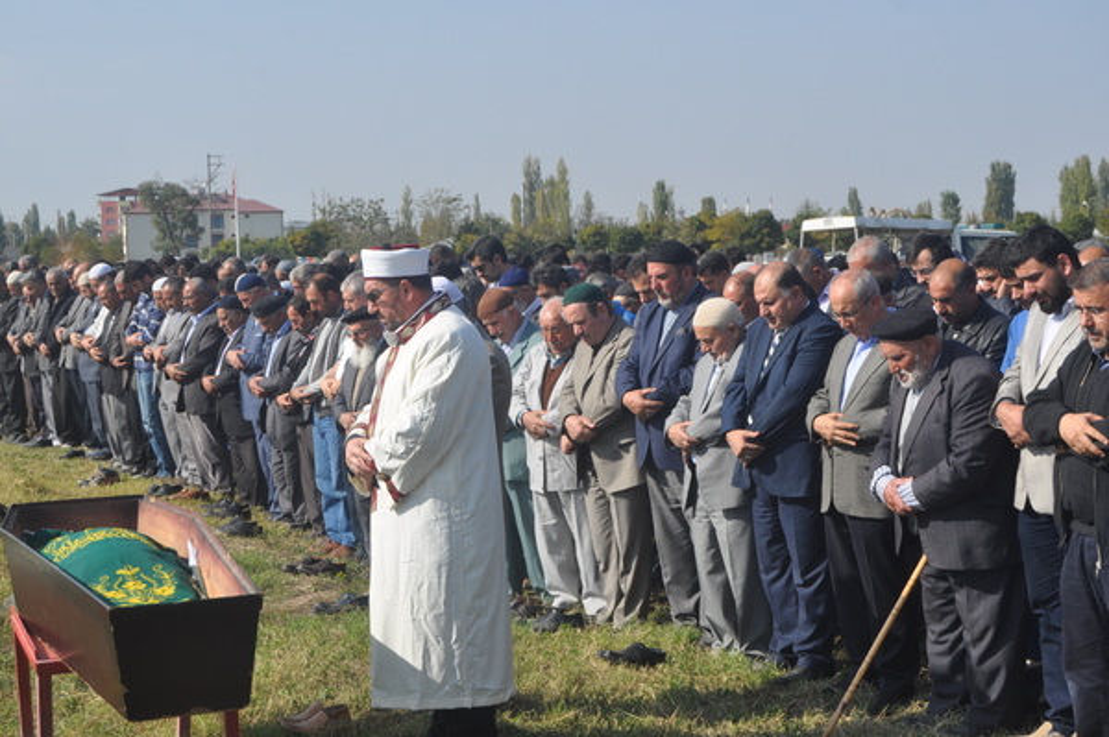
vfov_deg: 22.6
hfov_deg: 33.4
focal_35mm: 60
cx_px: 554
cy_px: 368
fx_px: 1847
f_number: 10
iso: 200
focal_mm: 40
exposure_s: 1/400
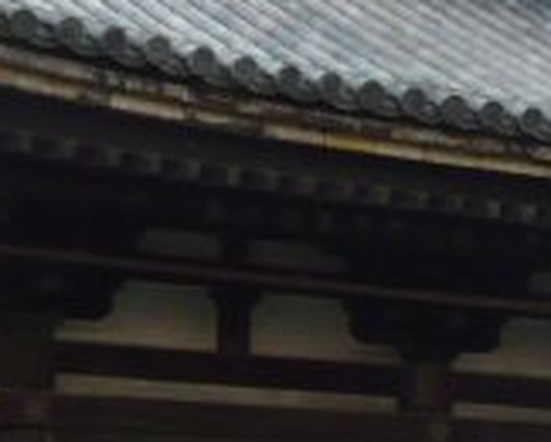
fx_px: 2596
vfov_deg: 9.7
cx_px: 772
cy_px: 394
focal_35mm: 159
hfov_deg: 11.7
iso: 160
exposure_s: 1/30
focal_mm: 5.5
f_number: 2.8
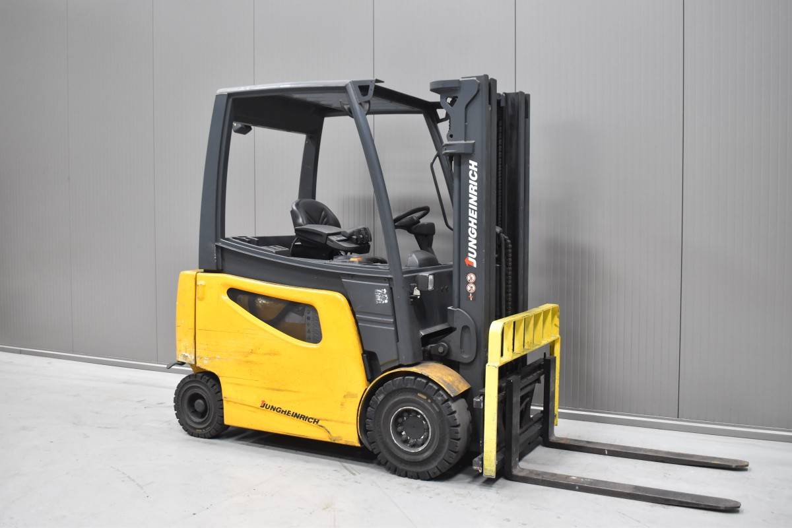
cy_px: 264
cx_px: 396
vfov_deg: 38.4
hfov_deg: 55.1
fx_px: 759
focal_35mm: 34
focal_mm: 23
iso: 1600
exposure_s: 1/40
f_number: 4.5
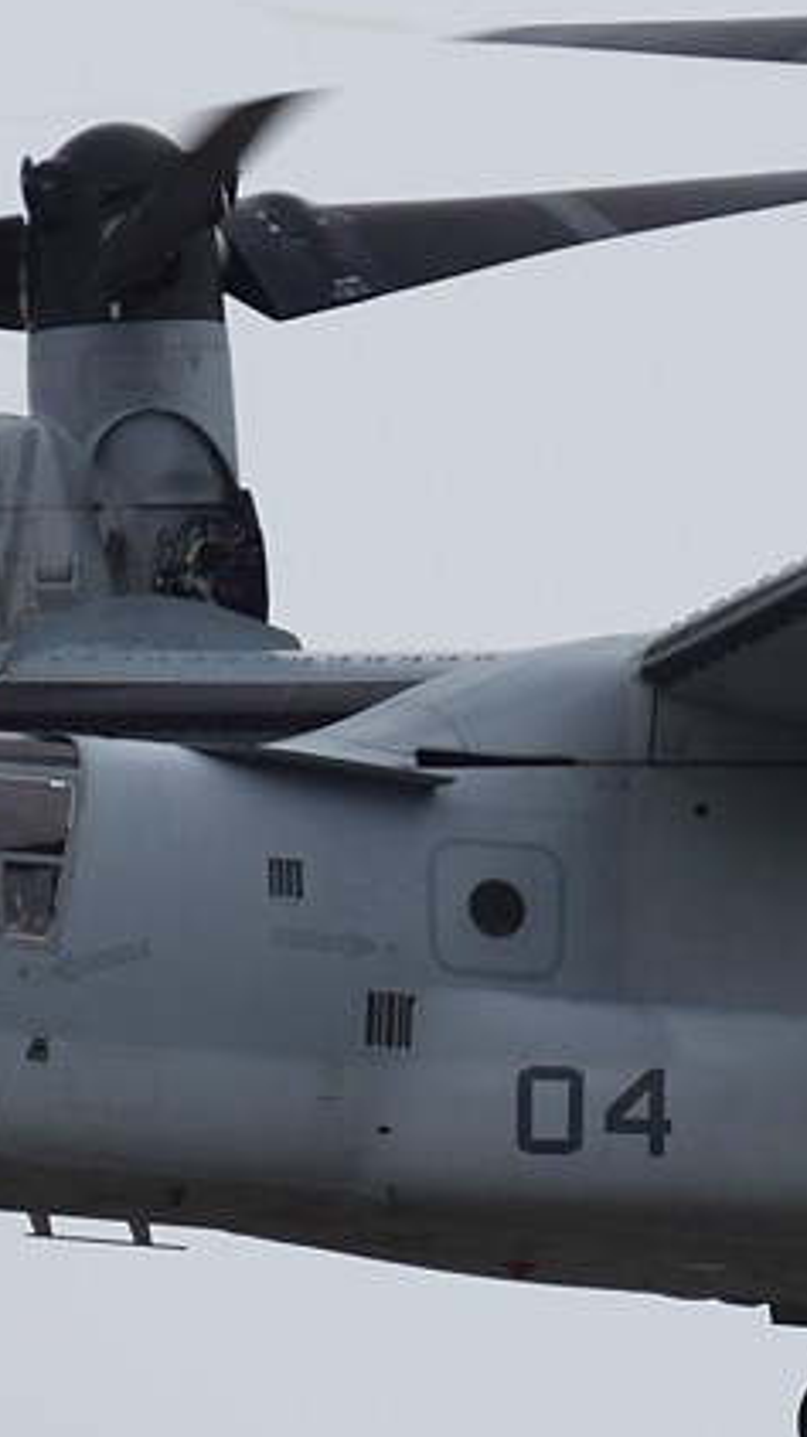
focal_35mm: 1513
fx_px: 57626
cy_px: 656
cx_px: 962
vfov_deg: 1.4
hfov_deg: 0.8
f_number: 6.3
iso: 200
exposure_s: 1/640
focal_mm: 340
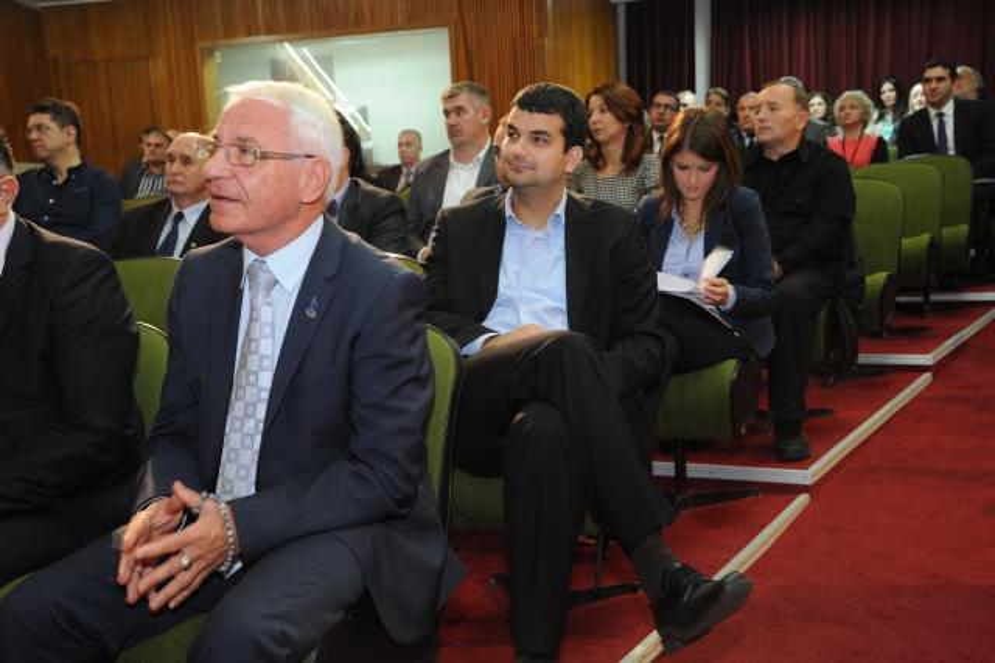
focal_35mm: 44
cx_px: 498
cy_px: 332
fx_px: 1215
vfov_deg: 30.5
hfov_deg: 44.5
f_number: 7.1
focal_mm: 44
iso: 2000
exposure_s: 1/20
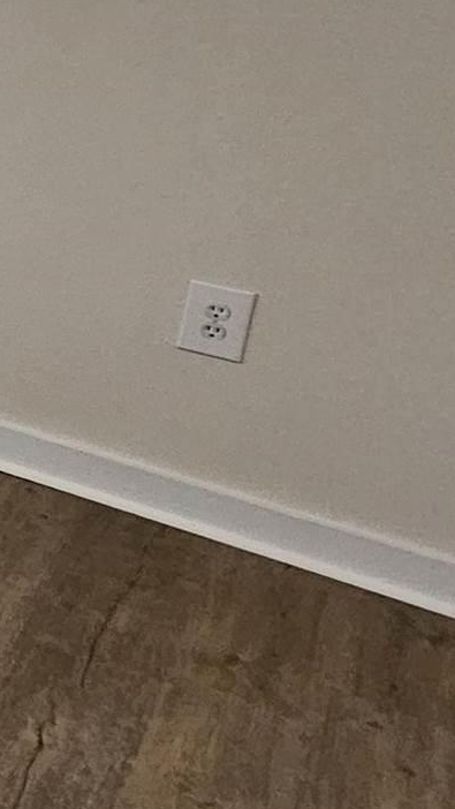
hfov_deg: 10.1
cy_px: 14
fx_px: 1329
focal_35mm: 62
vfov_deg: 31.5
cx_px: -1072
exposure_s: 1/60
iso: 200
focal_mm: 2.2
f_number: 2.2
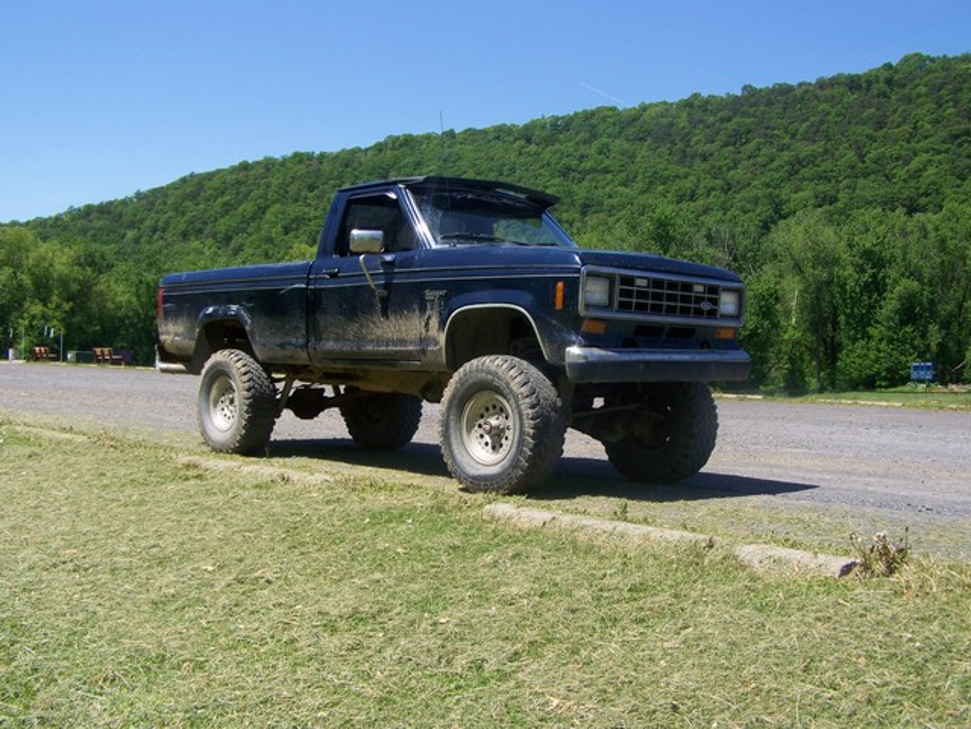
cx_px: 486
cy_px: 364
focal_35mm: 38
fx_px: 1066
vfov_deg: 37.7
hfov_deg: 49.0
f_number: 4
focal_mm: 6.3
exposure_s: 1/400
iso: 64
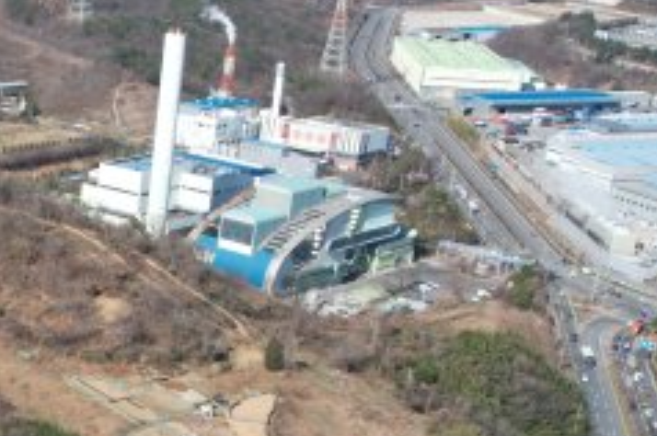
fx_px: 1349
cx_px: -226
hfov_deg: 23.7
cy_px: 421
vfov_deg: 18.0
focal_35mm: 74
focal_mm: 8.38
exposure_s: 1/1600
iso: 110
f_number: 2.8
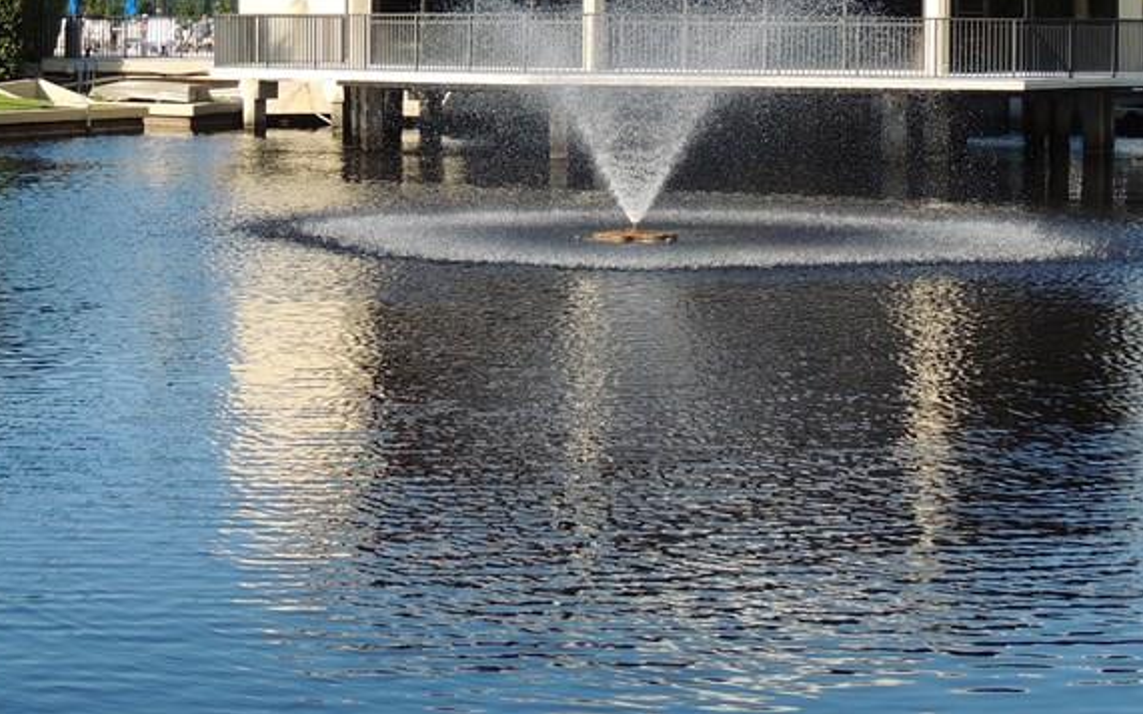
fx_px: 2960
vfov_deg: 13.6
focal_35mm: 95
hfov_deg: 21.9
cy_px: 78
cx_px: 550
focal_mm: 8.9
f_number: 3.6
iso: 100
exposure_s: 1/640
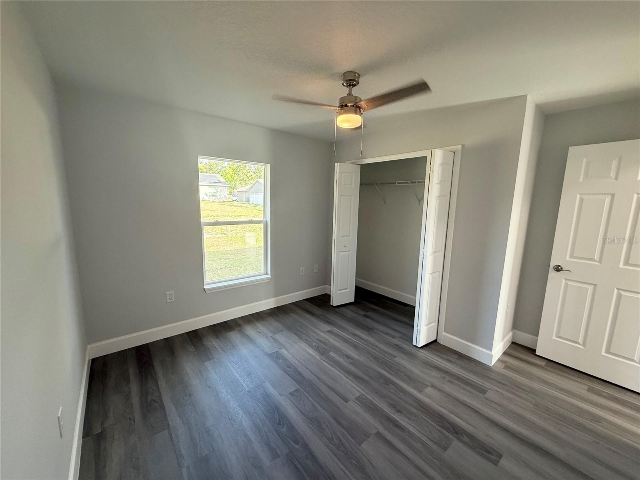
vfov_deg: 85.7
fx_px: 259
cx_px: 320
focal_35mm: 14
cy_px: 240
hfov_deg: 102.1
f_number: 2.2
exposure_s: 1/120
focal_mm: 2.22
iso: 160
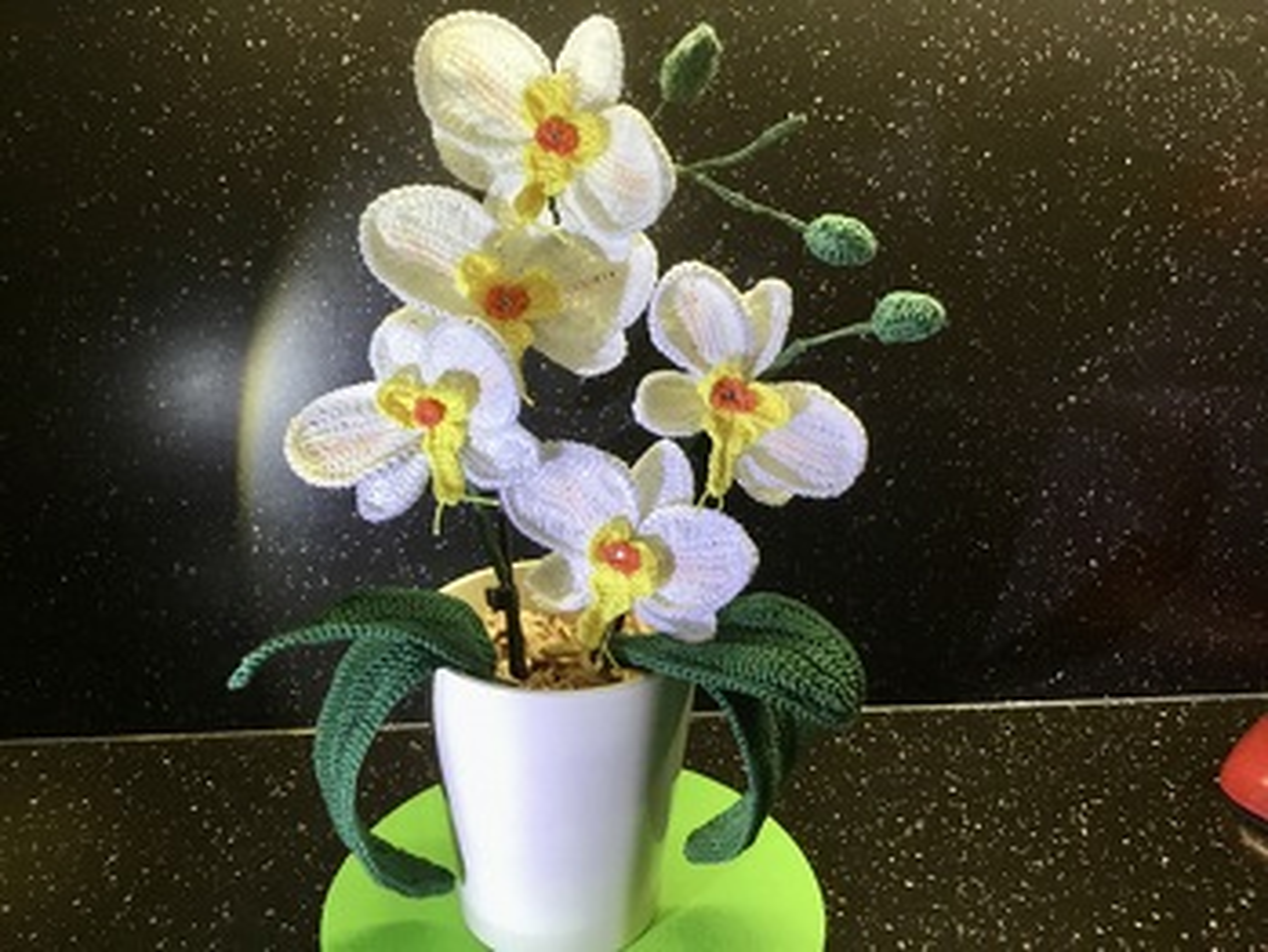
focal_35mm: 31
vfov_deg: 45.5
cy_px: 476
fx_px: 1136
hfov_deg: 58.3
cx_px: 634
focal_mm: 3.3
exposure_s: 1/33
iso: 40
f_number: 2.4
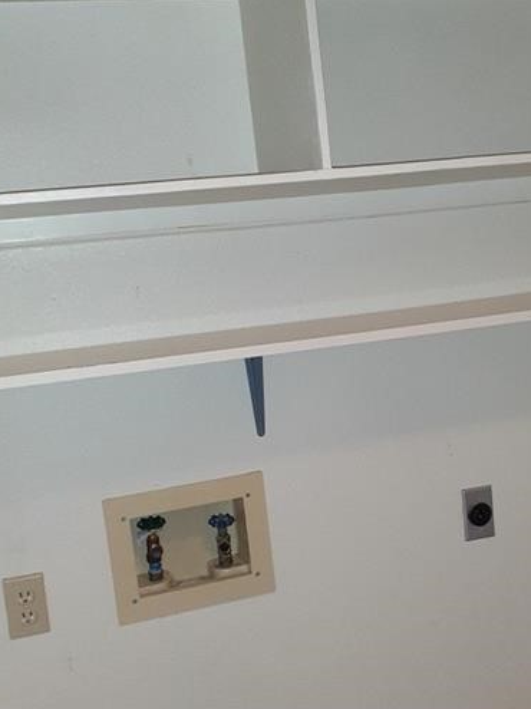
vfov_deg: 44.8
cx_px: 309
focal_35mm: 42
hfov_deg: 34.2
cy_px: 388
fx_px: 860
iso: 640
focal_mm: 3.6
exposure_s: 1/24
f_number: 1.9
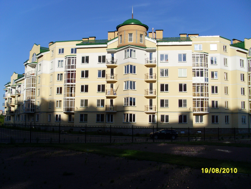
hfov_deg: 49.0
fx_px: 276
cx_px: 126
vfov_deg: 37.7
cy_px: 94
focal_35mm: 38
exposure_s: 1/500
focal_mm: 6.3
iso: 80
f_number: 7.7
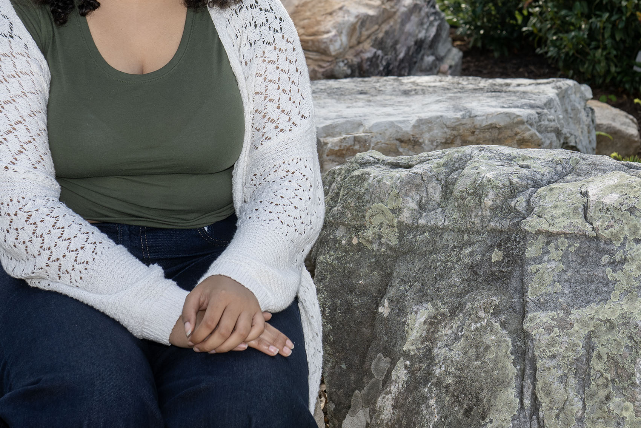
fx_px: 1585
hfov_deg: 22.8
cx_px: 395
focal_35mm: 89
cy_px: 36
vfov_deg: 15.2
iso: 100
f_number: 6.3
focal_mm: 42
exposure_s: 1/200
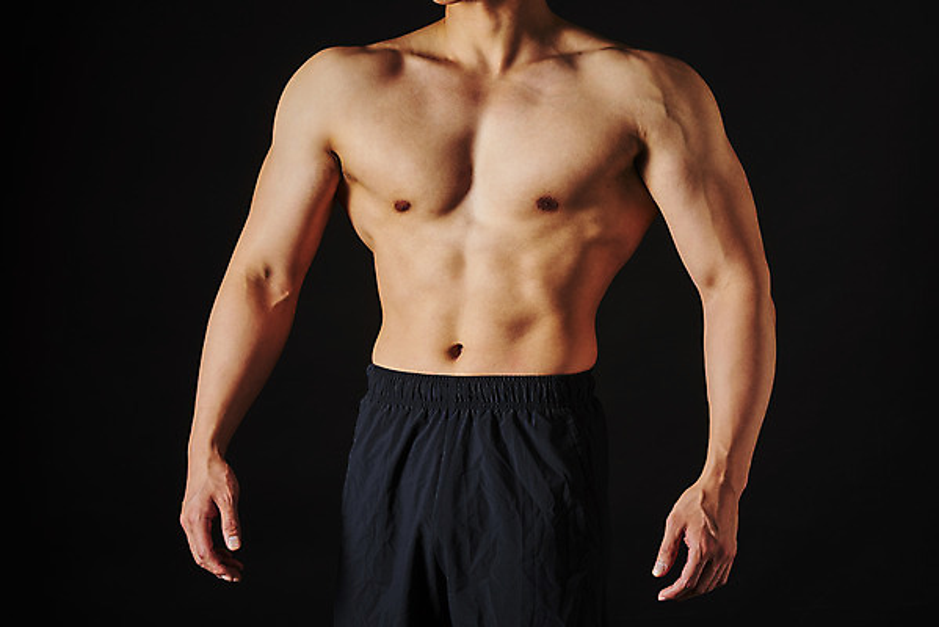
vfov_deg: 13.1
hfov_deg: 19.4
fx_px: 2740
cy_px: 314
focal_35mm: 105
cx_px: 470
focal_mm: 105
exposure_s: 1/125
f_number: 22
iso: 100
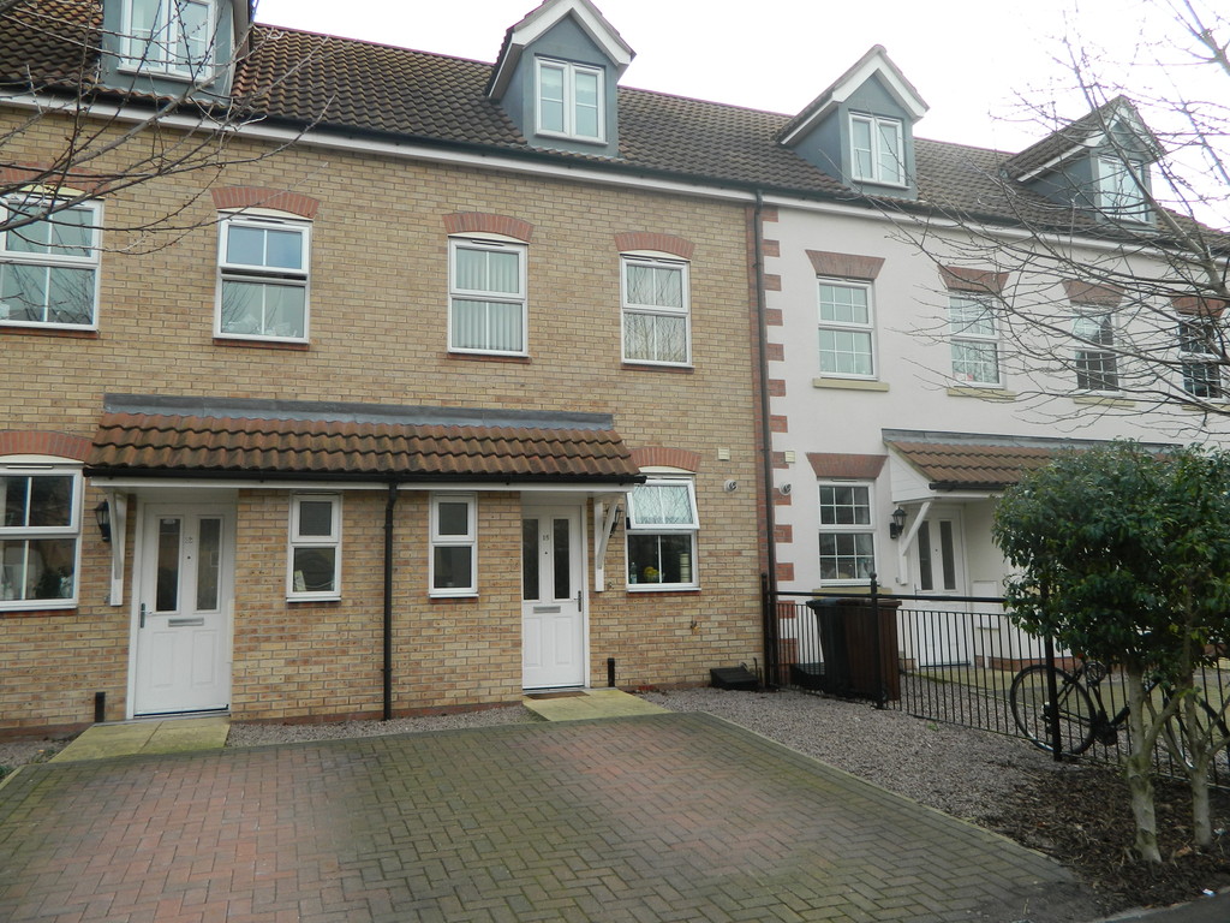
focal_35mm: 25
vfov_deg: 54.9
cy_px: 462
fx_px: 888
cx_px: 615
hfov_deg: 69.4
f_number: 3.1
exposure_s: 1/200
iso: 80
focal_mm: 4.5
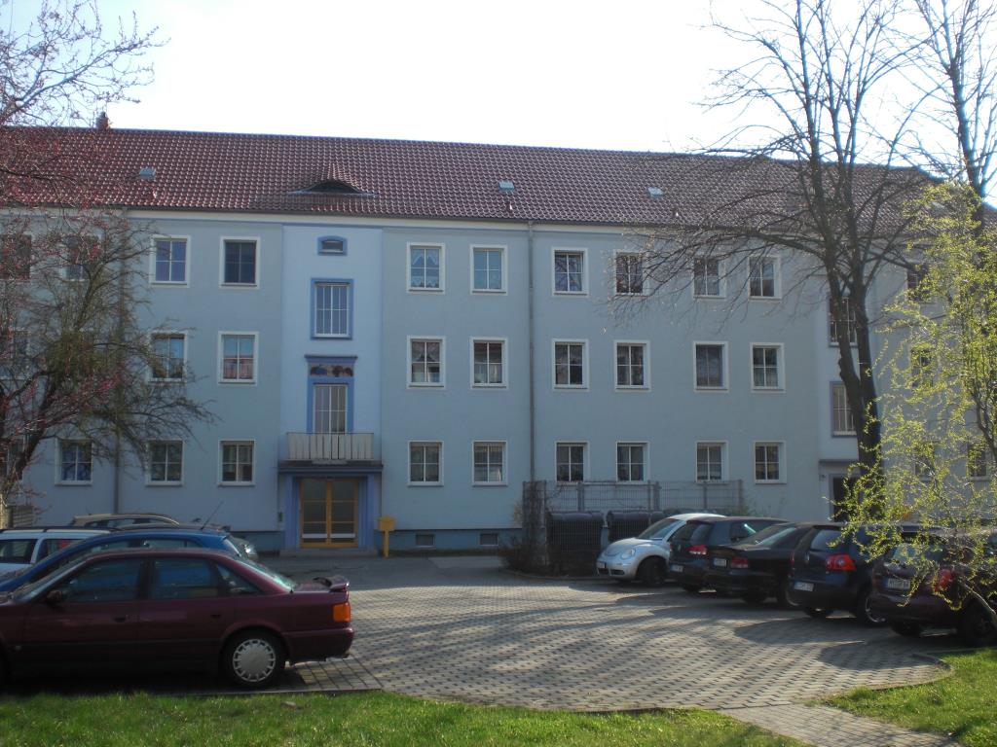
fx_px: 1094
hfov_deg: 49.0
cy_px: 374
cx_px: 498
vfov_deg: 37.7
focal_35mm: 38
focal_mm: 6.3
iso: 64
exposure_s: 1/400
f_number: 3.1
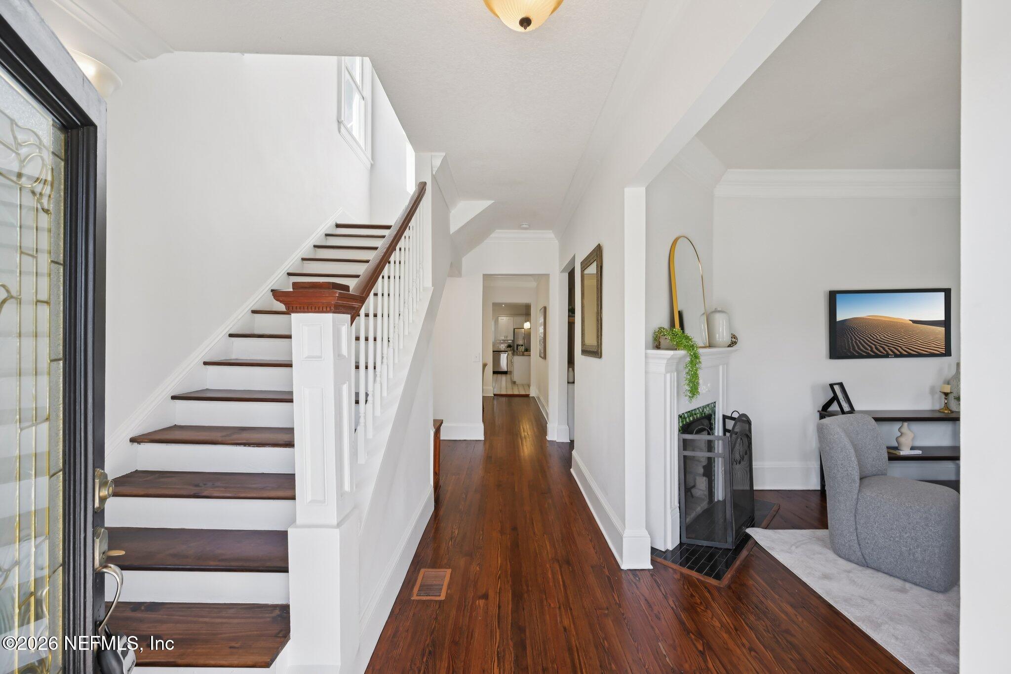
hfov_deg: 104.3
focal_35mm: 14
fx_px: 393
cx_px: 506
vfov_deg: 81.2
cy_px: 337
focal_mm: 14
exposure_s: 1/20
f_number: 8
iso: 100
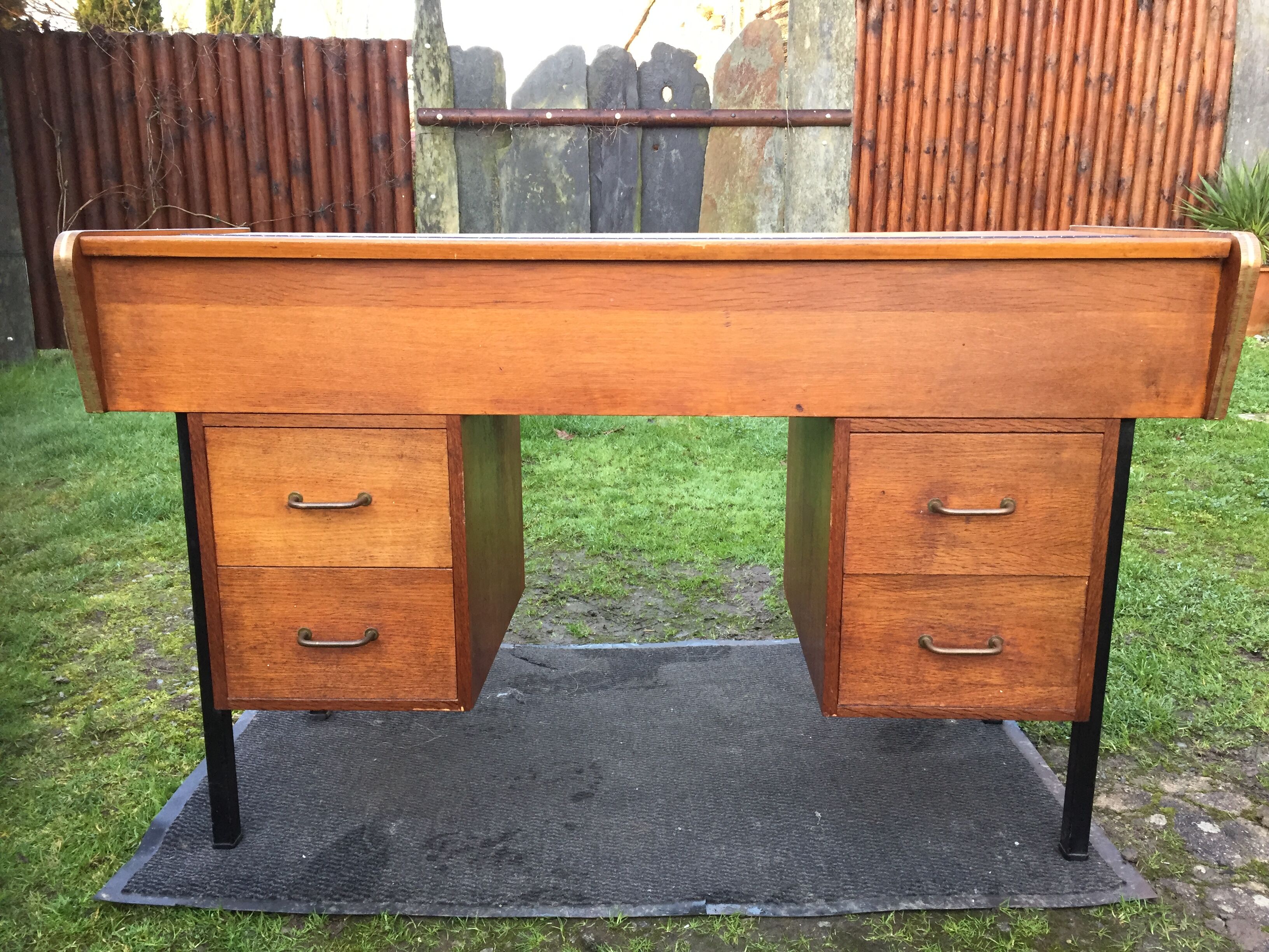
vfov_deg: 48.2
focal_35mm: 29
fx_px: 1063
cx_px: 634
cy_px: 476
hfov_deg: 61.7
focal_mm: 4.15
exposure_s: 1/33
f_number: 2.2
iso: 80
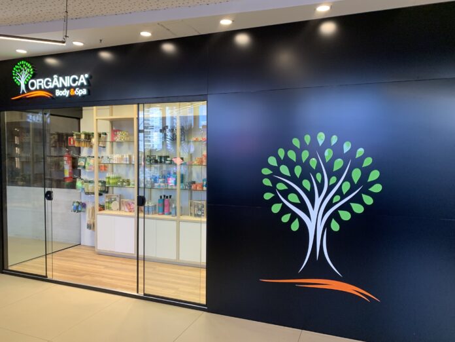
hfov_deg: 67.3
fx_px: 342
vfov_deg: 53.1
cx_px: 228
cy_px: 171
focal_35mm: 26
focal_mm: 4.25
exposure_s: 1/60
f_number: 1.8
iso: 125
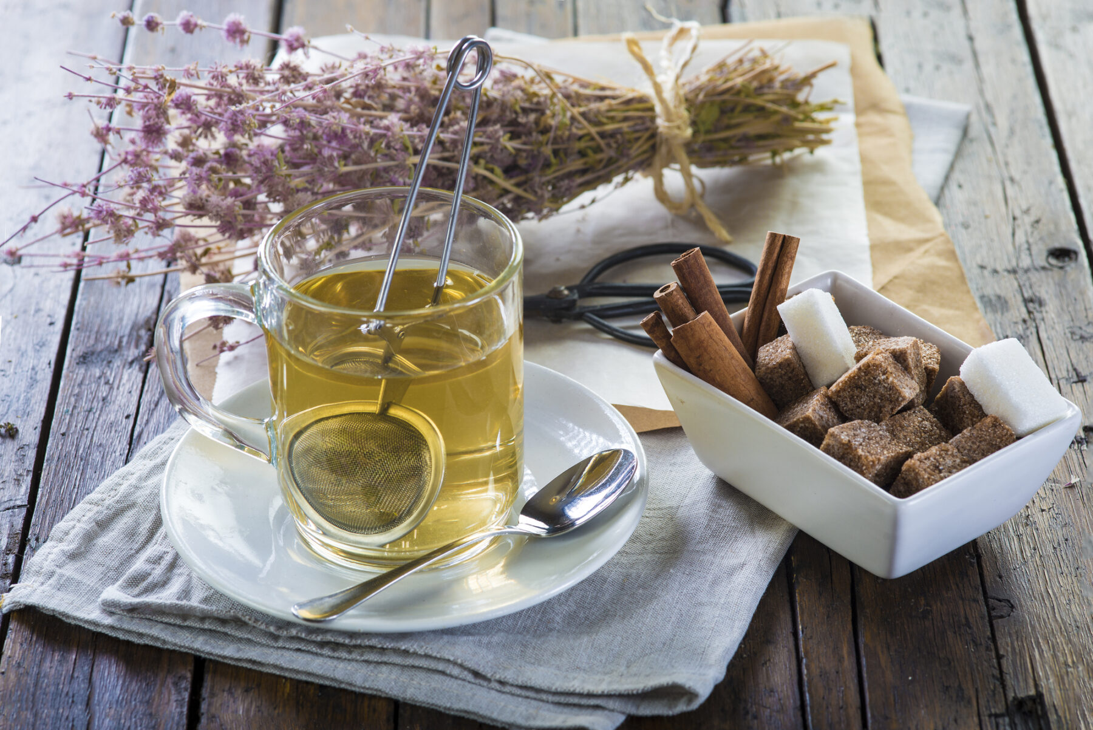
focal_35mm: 105
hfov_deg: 19.4
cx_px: 546
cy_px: 365
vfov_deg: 13.1
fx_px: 3189
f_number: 11
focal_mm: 105
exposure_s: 1/250
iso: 160
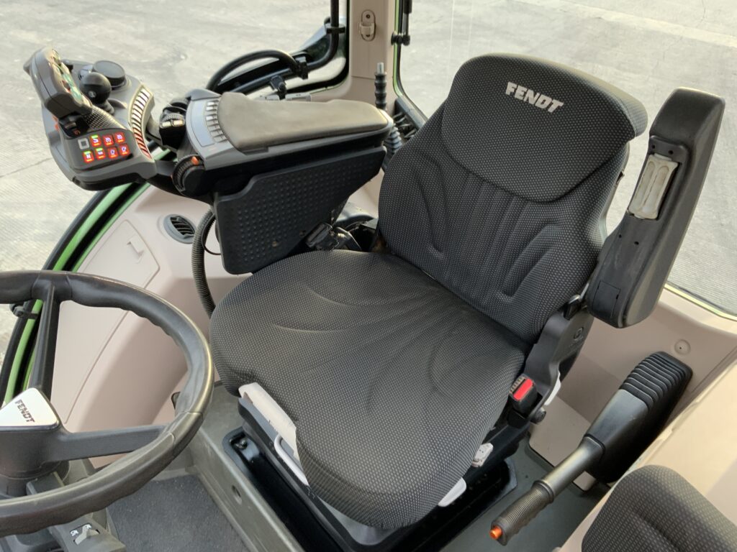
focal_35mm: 29
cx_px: 368
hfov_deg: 61.7
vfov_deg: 48.2
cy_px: 276
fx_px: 617
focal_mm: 3
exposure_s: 1/49
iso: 64
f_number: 1.8
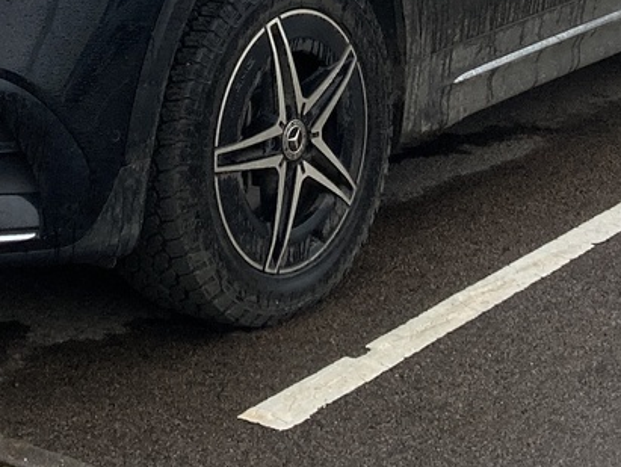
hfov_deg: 20.0
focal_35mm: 98
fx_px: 1760
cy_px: -307
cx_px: 290
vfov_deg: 13.8
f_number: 1.8
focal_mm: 3.99
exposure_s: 1/104
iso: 80
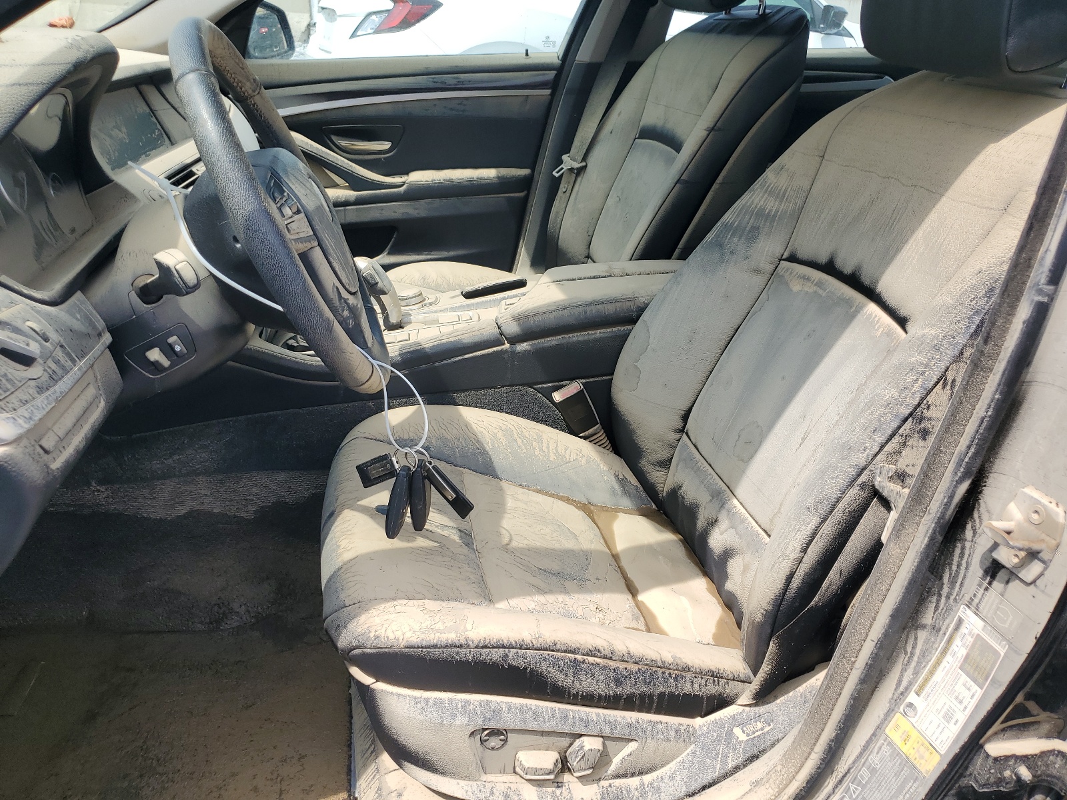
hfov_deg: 67.3
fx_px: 801
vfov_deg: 53.1
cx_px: 534
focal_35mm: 26
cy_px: 400
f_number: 1.5
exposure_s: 1/1429
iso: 50
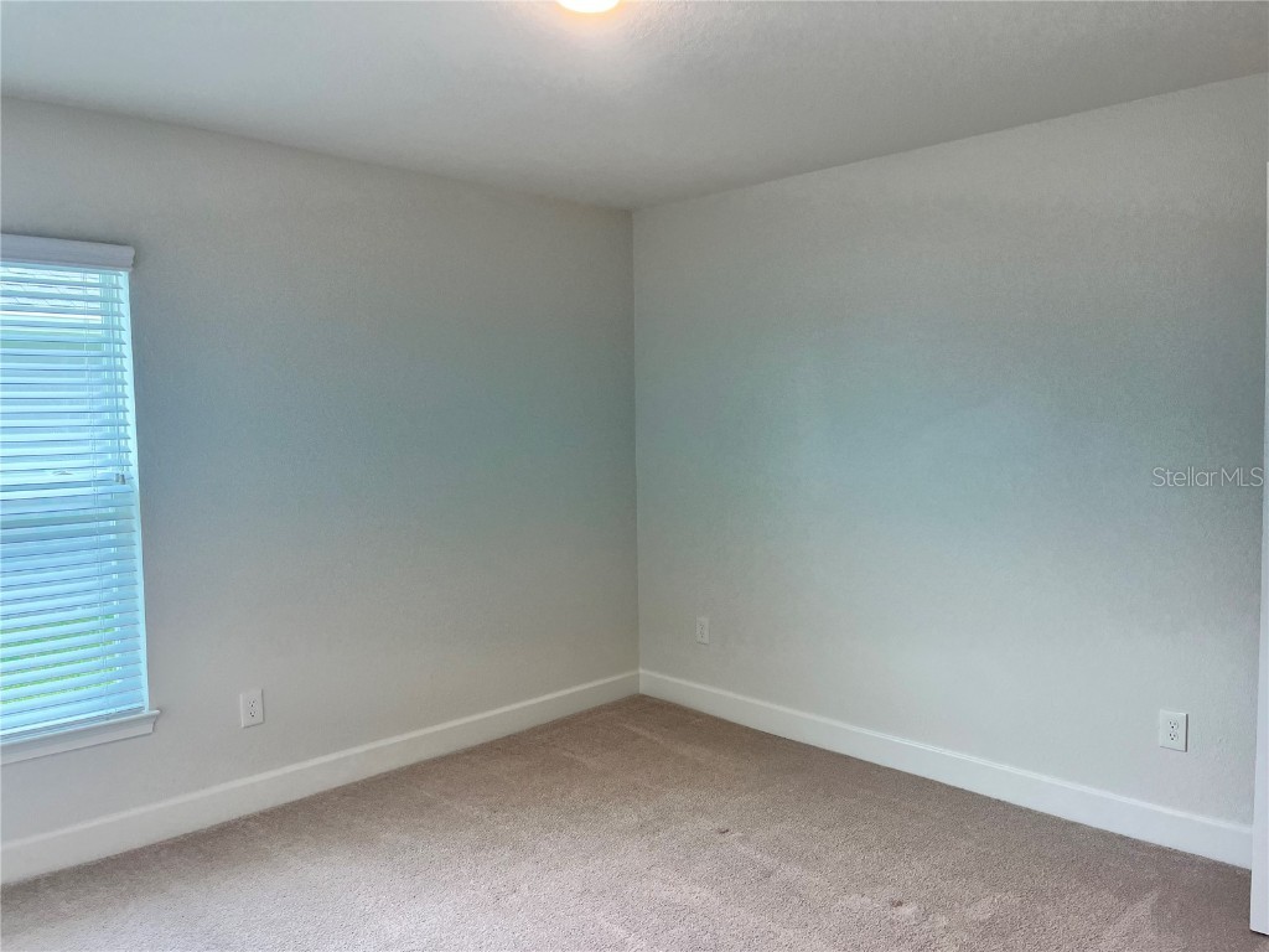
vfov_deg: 53.1
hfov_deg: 67.3
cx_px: 634
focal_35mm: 26
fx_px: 953
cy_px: 476
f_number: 1.6
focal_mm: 5.1
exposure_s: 1/120
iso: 80
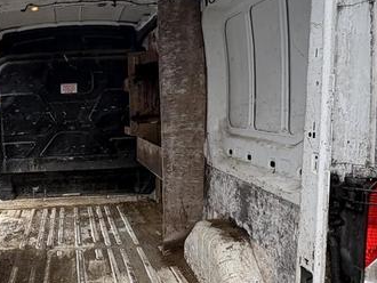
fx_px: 414
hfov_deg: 45.5
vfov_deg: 37.6
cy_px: 176
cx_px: 57
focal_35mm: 38
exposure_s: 1/174
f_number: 2.2
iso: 64
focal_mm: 2.22
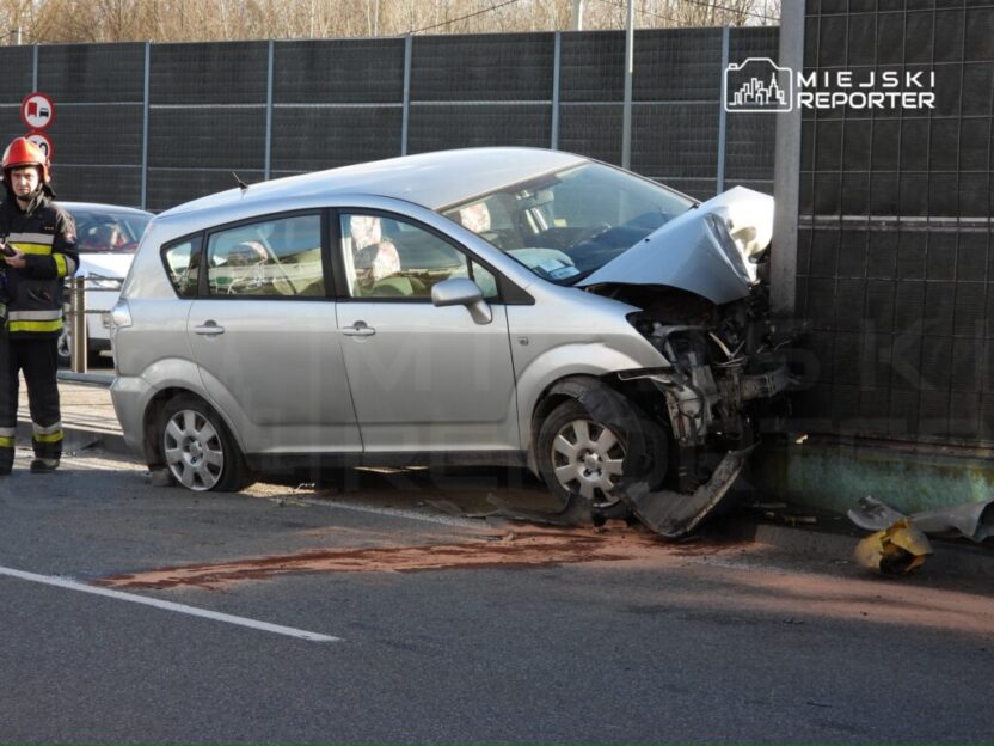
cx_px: 497
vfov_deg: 12.9
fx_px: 3302
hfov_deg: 17.1
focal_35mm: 115
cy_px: 373
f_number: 4
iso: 100
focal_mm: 20.7
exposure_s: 1/200
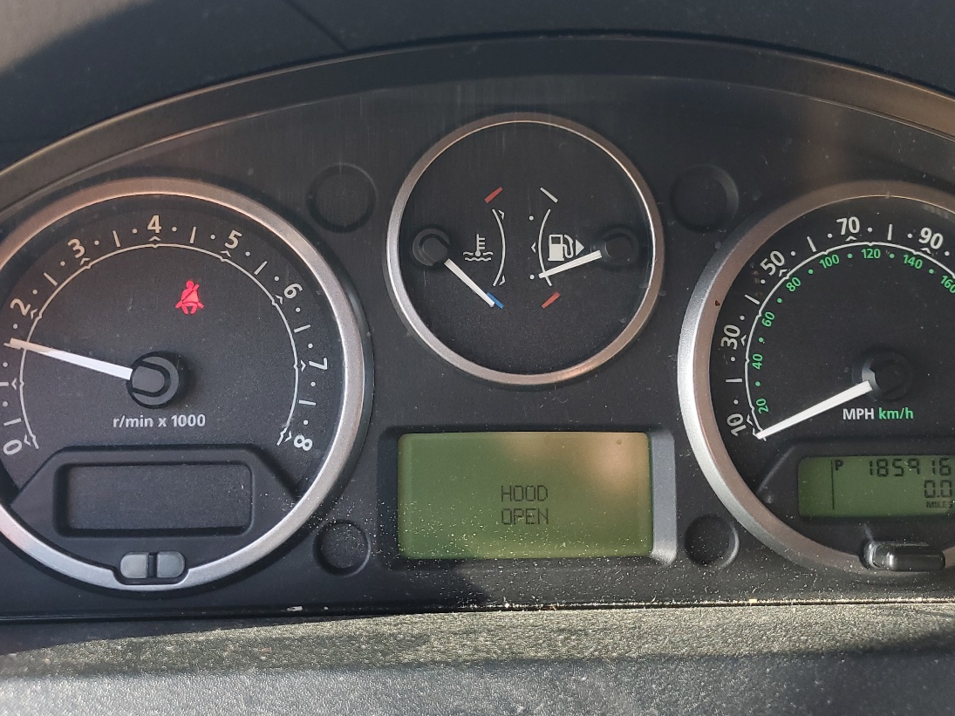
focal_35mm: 38
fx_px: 1048
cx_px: 445
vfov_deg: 37.5
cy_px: 271
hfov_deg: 48.9
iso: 65
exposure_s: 1/120
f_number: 1.5
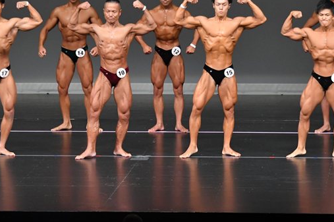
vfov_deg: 4.8
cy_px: 88
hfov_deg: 7.2
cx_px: 151
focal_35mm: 286
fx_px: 2651
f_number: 5.6
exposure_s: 1/400
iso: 4000
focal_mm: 125
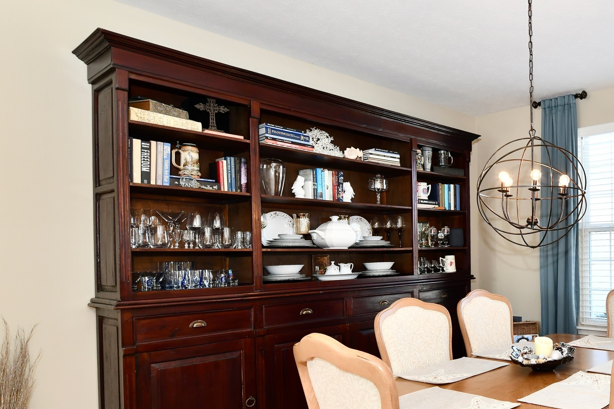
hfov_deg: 57.8
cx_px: 552
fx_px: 460
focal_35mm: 27
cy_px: 267
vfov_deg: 47.3
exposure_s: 1/60
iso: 640
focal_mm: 14
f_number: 6.3
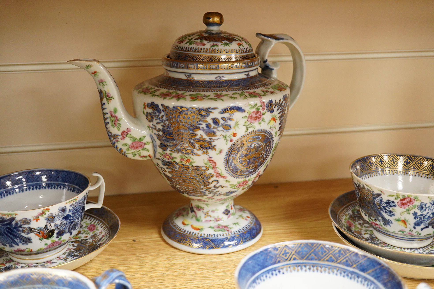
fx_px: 542
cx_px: 217
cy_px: 144
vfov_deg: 29.9
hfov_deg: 43.6
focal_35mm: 45
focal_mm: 30
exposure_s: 1/160
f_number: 3.5
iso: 2500
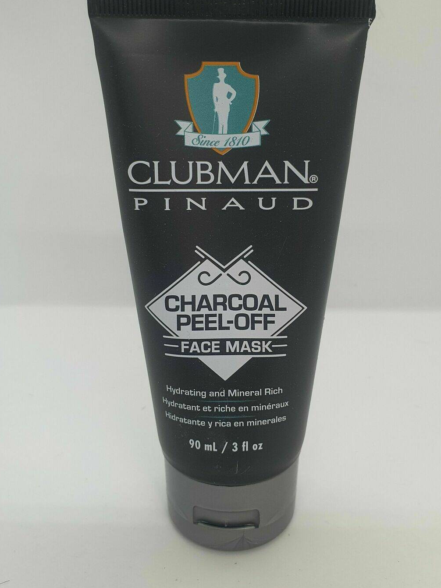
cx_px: 242
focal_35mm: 31
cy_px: 264
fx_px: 527
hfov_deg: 45.4
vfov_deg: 58.2
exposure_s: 1/100
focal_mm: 4.3
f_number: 2.4
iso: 160
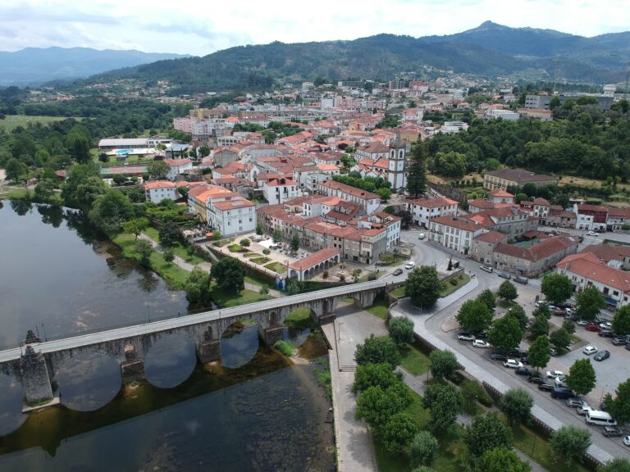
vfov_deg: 54.9
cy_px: 236
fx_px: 455
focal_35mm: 25
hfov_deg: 69.4
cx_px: 315
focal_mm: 4.49
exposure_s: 1/800
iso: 100
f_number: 2.6
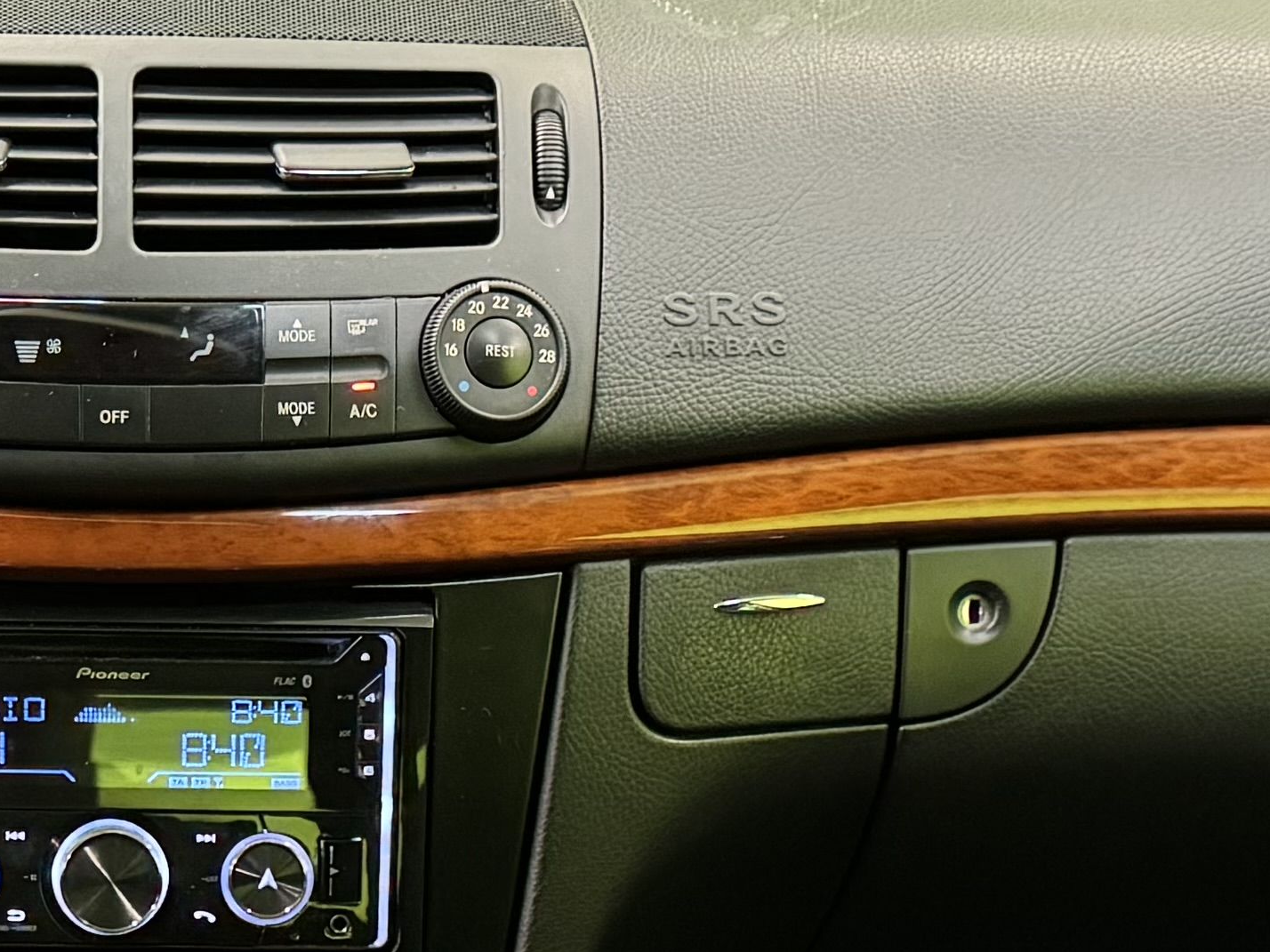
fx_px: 3522
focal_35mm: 96
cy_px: 1230
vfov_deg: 14.7
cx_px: 144
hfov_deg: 20.1
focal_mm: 6.76
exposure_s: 1/40
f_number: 1.78
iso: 800
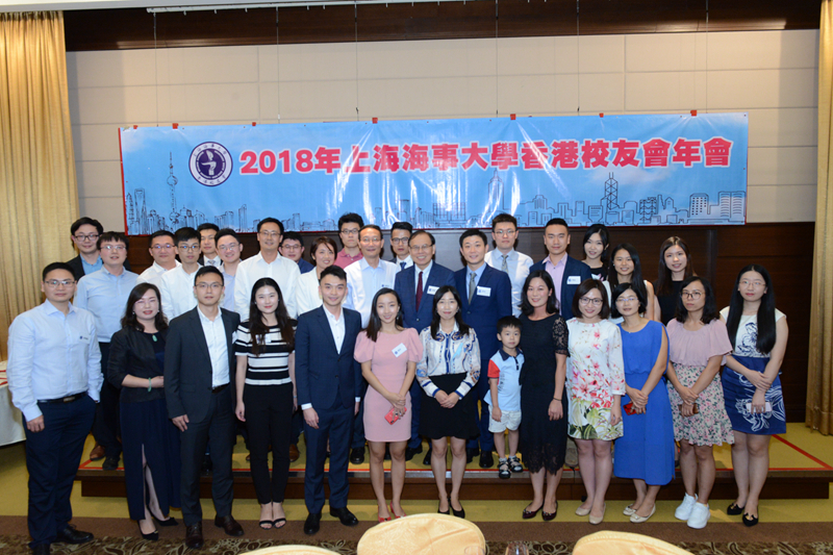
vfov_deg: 53.1
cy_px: 278
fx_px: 555
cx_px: 416
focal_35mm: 24
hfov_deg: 73.8
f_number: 7.1
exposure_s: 1/125
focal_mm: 24
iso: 2500
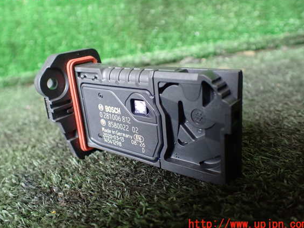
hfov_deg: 56.8
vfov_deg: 44.1
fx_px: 281
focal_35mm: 32
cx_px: 148
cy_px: 110
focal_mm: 5.4
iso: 800
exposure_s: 1/40
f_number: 2.3
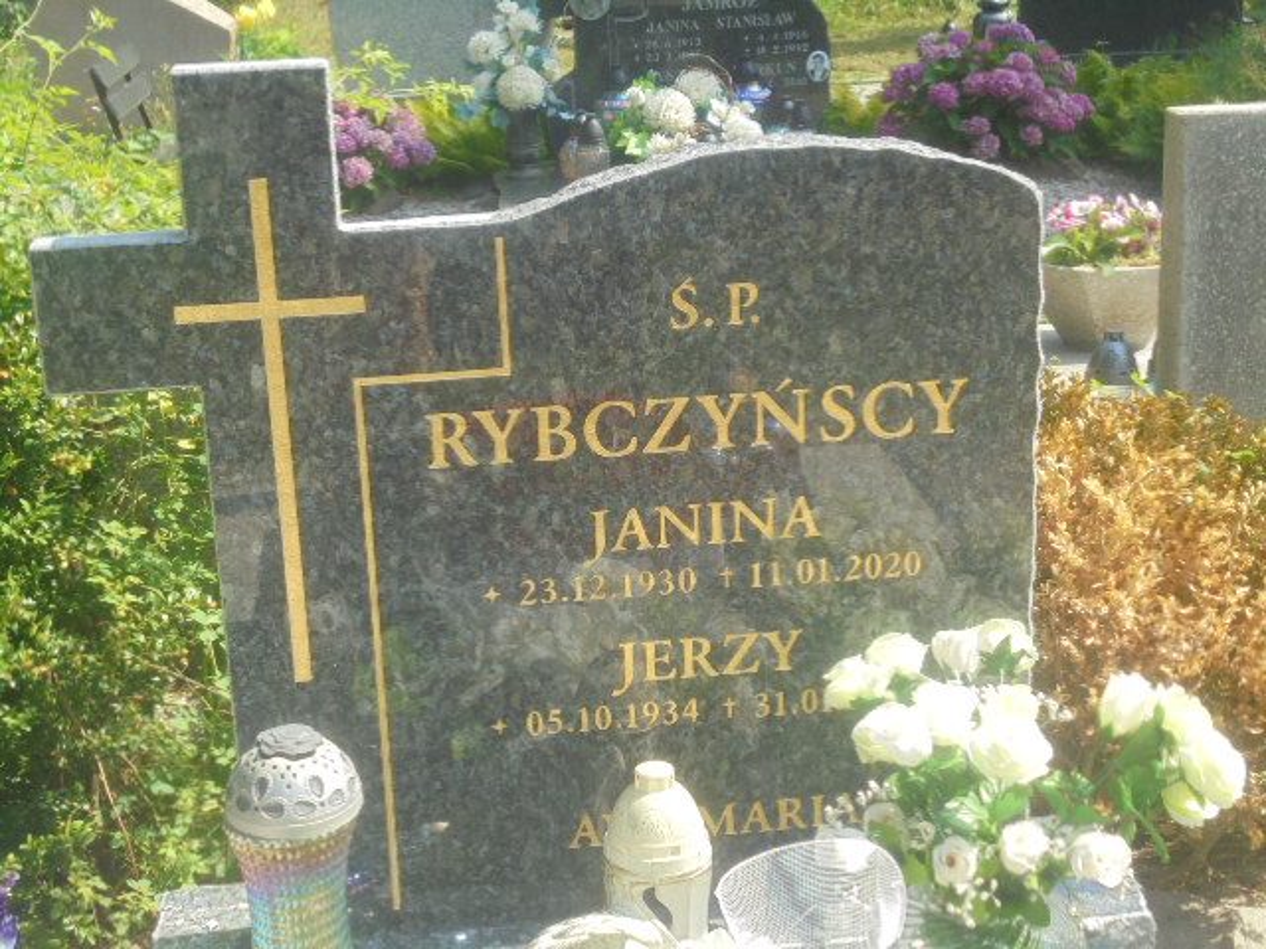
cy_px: 474
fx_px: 2048
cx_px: 633
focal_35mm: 56
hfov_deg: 34.3
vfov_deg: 26.1
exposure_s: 1/160
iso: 100
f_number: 5.2
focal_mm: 10.1
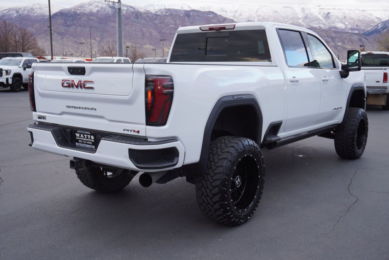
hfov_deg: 49.5
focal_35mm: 39
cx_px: 194
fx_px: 422
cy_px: 130
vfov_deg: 34.3
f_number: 4.5
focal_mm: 26
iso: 125
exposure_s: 1/60
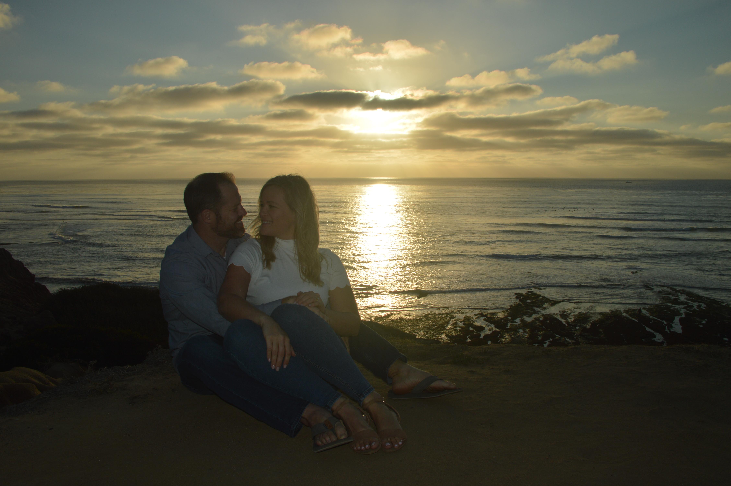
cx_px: 366
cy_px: 243
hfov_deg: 67.4
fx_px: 548
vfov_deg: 47.8
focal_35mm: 27
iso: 100
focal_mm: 18
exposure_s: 1/200
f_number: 13
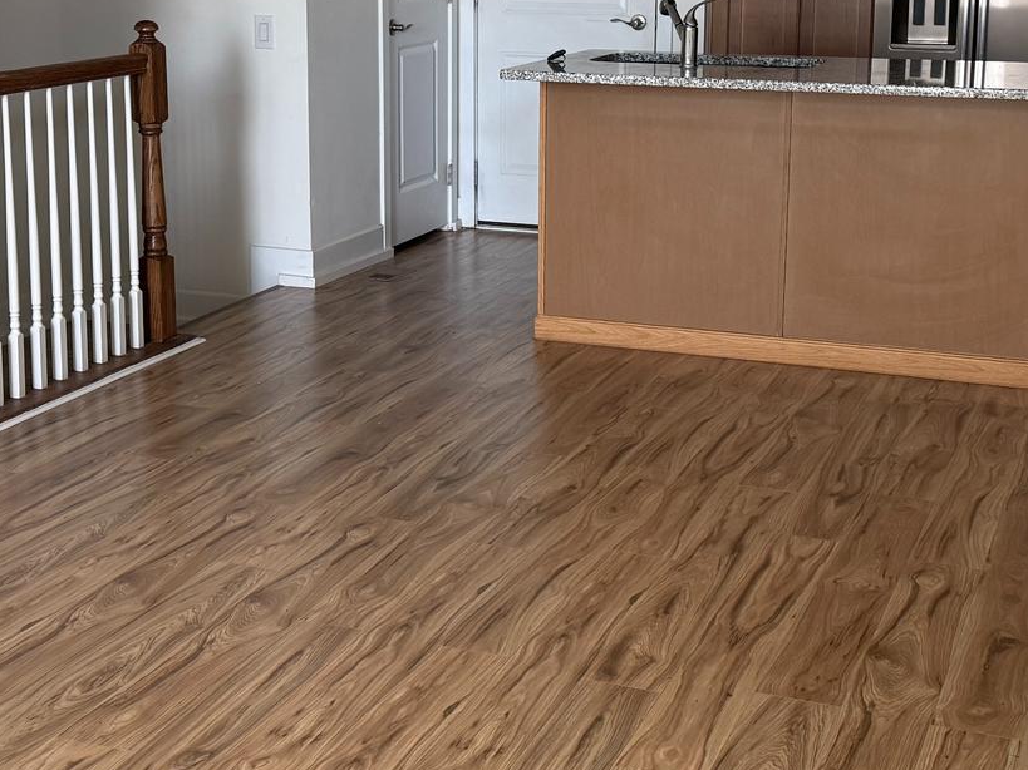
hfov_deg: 32.2
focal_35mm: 60
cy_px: 223
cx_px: 497
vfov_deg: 24.2
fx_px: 1782
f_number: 1.78
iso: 200
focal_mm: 6.76
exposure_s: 1/101
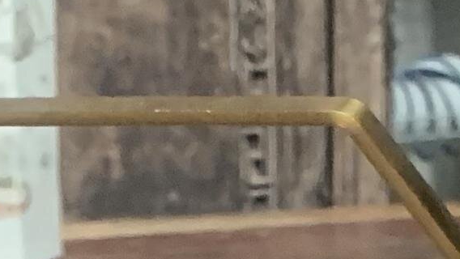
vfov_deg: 5.2
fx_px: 2453
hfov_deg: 10.7
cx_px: 302
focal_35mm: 201
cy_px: 1113
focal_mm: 4.25
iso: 400
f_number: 1.8
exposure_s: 1/46
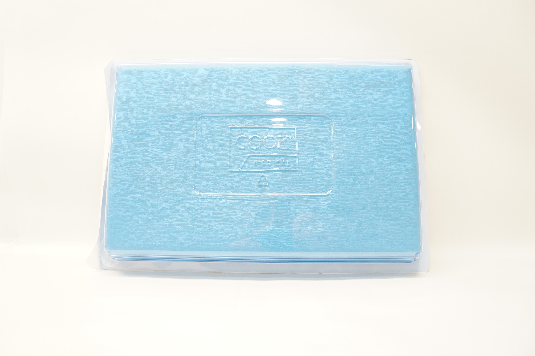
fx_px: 401
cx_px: 268
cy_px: 178
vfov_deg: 47.8
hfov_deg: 67.4
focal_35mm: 27
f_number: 6.3
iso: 800
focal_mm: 18
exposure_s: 1/40
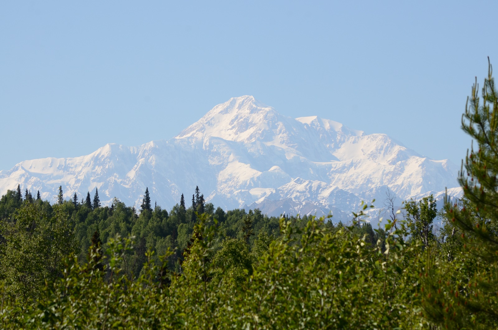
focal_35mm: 188
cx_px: 249
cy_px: 165
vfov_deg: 7.3
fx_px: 2588
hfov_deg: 11.0
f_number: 10
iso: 320
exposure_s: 1/800
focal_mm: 125
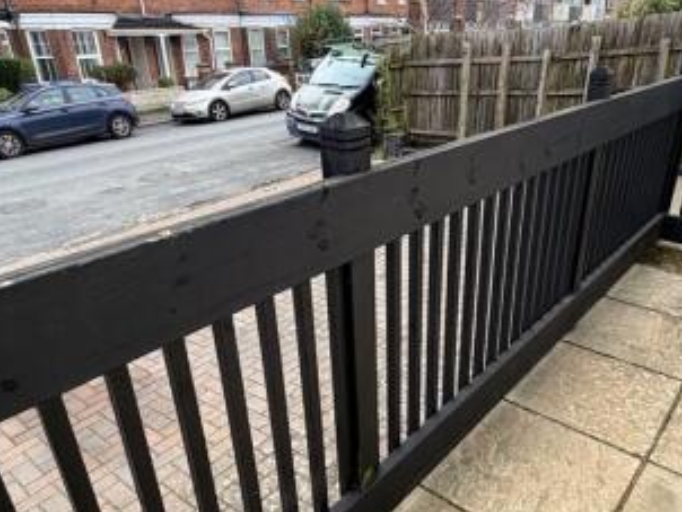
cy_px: 272
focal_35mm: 27
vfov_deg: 51.4
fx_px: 532
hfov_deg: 65.1
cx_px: 383
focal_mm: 2.22
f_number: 2.2
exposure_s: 1/236
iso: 40
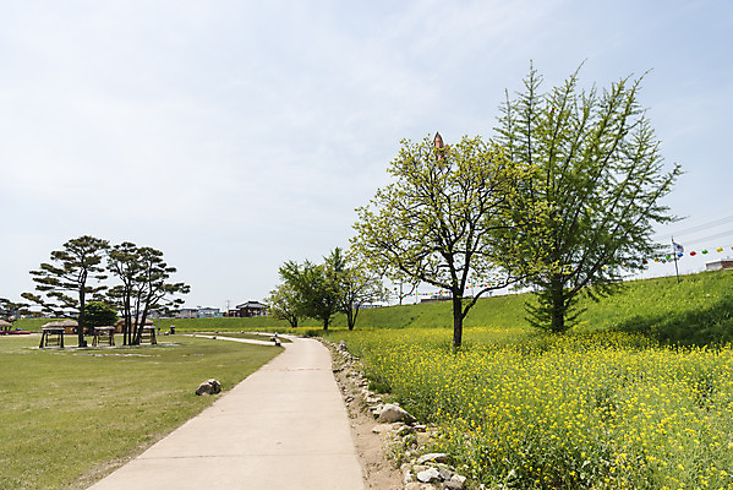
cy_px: 245
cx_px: 366
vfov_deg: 49.6
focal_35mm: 26
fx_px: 530
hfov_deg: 69.4
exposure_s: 1/800
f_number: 5.6
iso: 100
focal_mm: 26
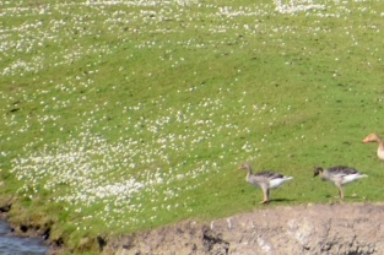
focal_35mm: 2159
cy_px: -197
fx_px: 23005
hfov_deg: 1.0
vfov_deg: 0.6
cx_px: 806
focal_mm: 300
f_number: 8
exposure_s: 1/1000
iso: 360
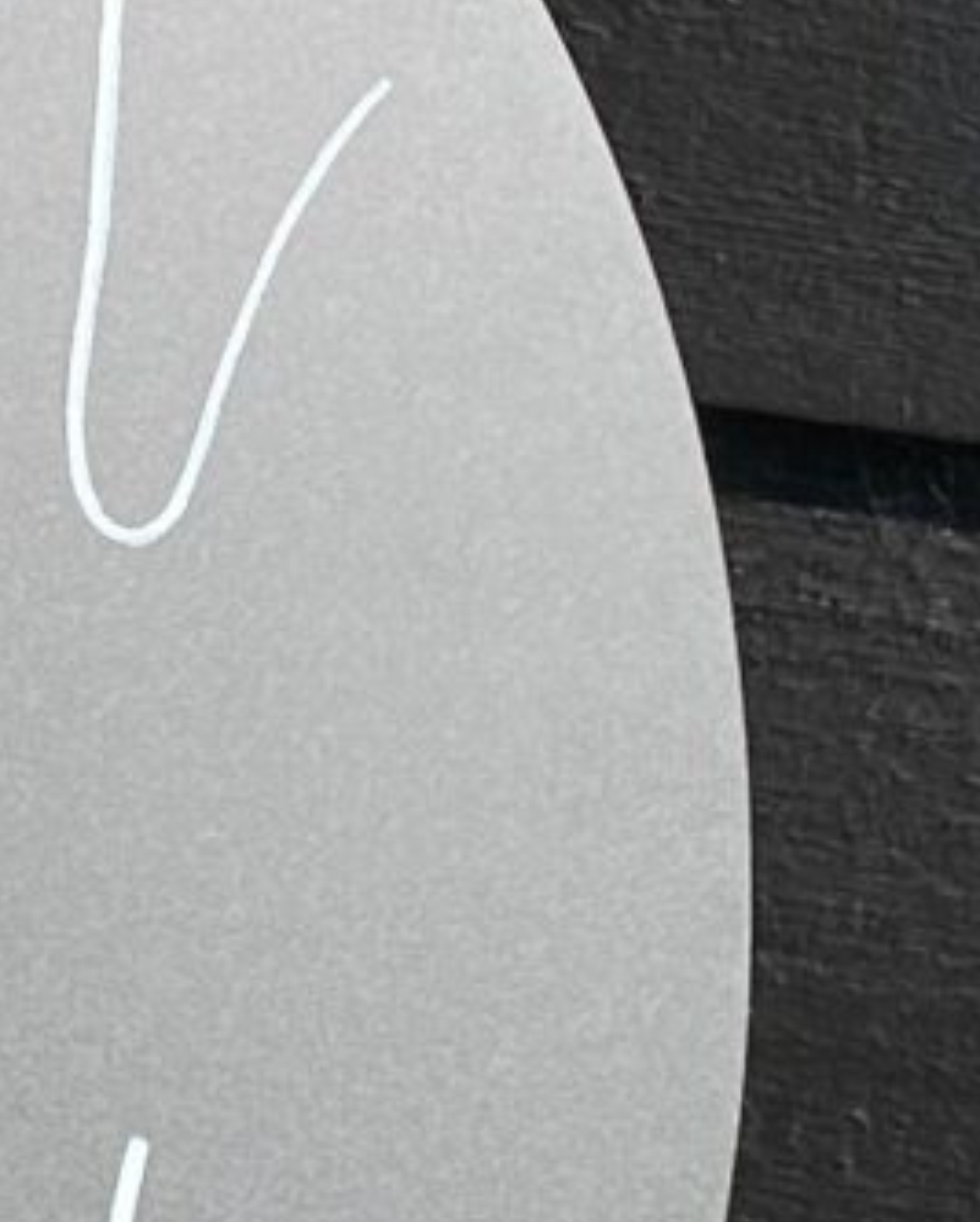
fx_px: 7060
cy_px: 15
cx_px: -602
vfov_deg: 9.8
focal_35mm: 195
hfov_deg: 7.8
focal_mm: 4.25
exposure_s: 1/4444
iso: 32
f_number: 1.8
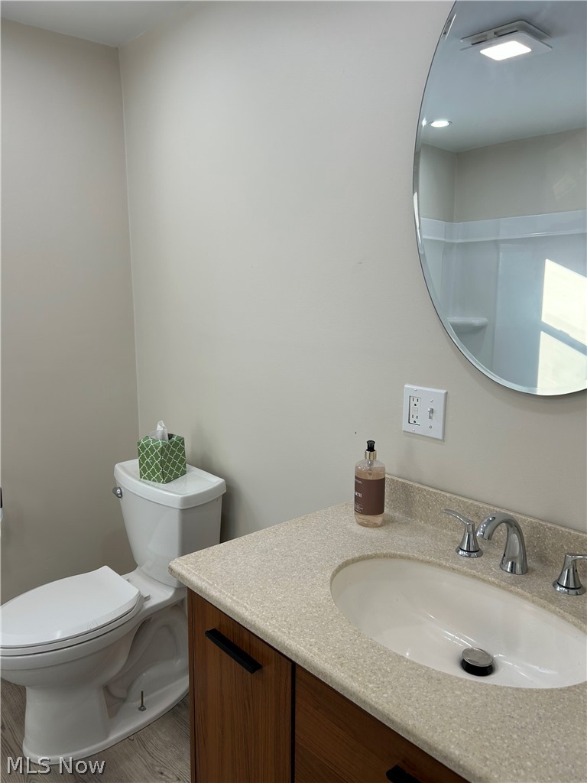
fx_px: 588
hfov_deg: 53.1
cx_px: 294
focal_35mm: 26
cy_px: 392
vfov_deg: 67.3
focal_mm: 5.7
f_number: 1.5
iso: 40
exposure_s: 1/208
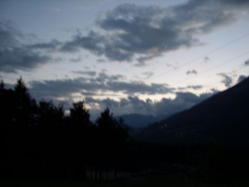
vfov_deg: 46.8
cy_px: 94
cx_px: 124
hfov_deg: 60.0
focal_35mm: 30
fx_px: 216
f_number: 2.9
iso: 100
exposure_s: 1/3
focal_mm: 5.8
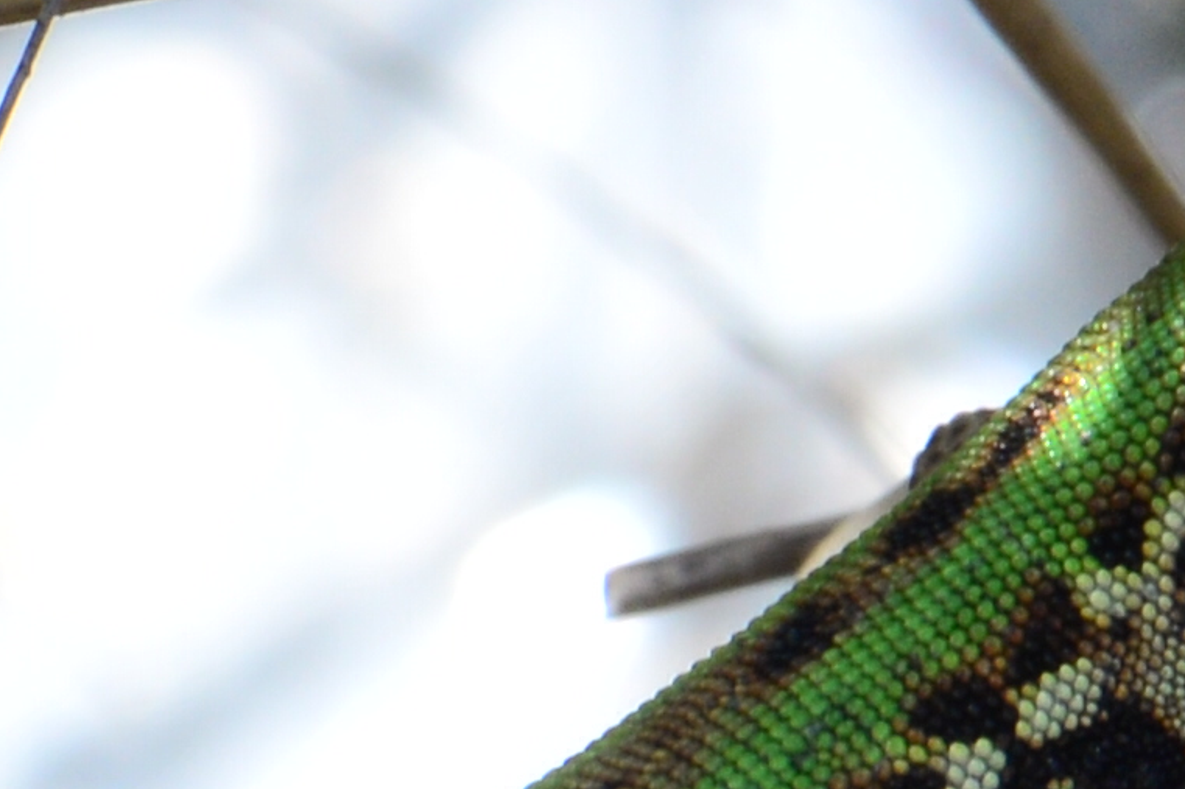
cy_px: 500
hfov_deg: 7.8
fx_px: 8720
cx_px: 1015
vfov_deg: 5.2
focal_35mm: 265
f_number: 22
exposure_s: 1/160
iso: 400
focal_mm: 105
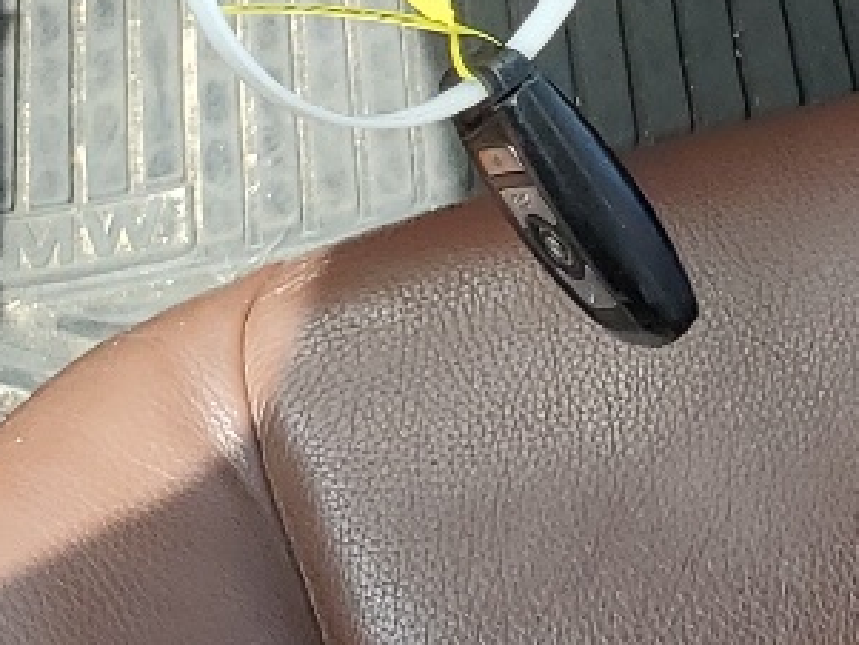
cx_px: 1430
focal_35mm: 138
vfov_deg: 9.5
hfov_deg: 13.2
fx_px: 3426
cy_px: -922
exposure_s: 1/192
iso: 50
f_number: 1.5
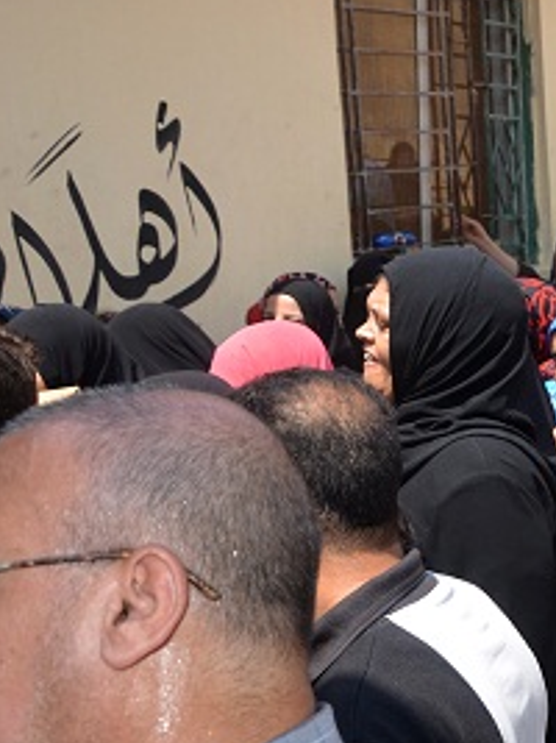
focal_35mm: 63
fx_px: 1350
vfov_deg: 30.7
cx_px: 803
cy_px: 429
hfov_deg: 20.4
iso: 100
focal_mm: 18
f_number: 5.6
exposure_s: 1/250
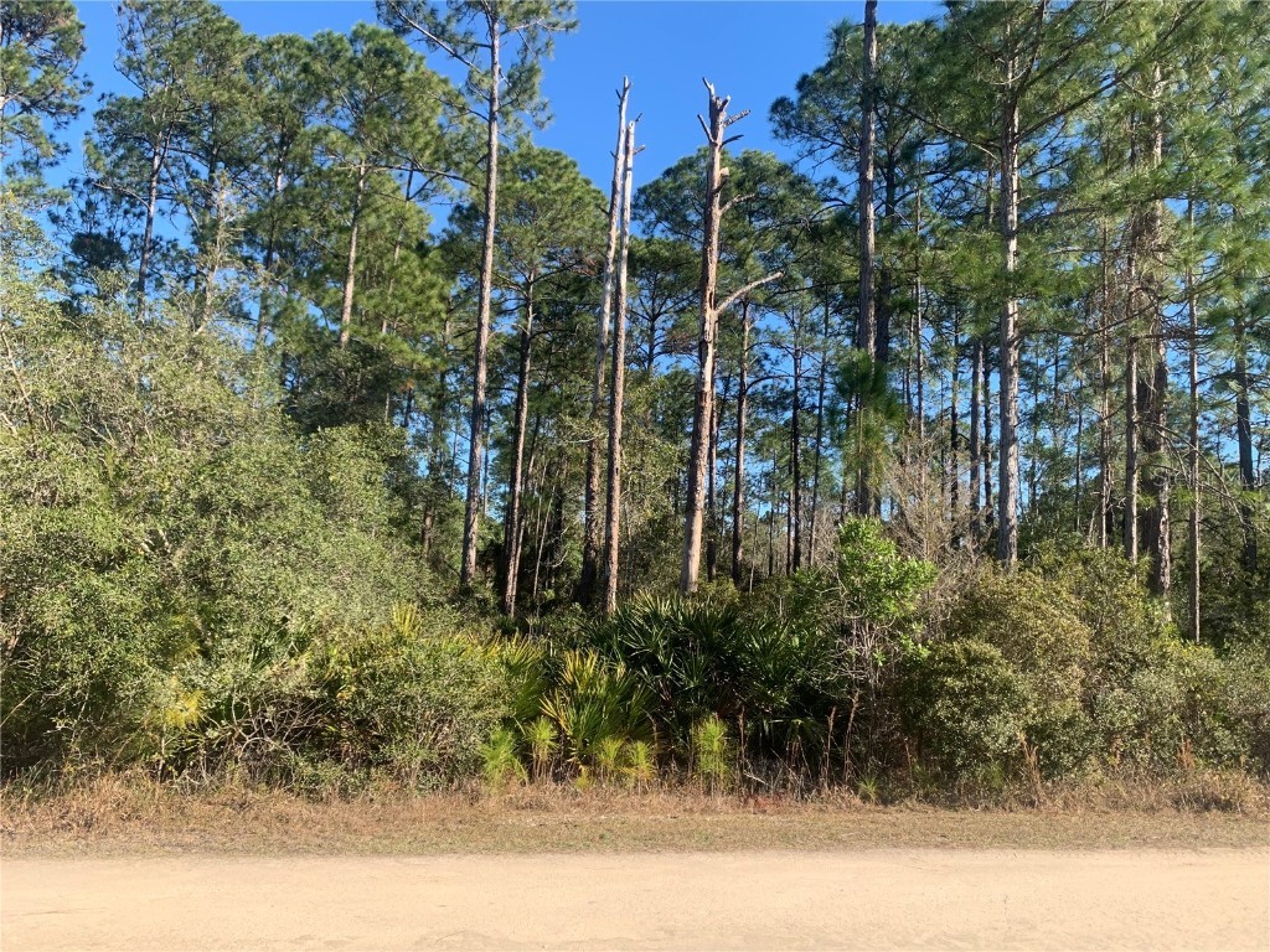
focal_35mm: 26
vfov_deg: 53.1
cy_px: 476
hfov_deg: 67.3
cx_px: 635
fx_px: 954
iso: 25
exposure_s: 1/849
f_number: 1.8
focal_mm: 4.25
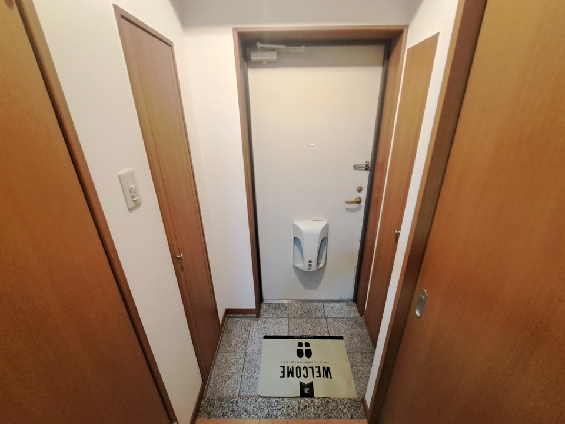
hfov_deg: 106.2
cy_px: 212
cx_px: 282
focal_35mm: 13
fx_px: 212
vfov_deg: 89.9
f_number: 2.2
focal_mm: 1.74
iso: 640
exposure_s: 1/20
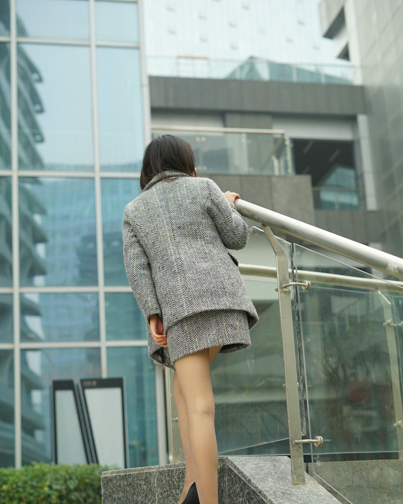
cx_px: 203
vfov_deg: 32.9
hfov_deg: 26.7
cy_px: 302
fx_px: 850
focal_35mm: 57
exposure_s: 1/160
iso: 100
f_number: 2.8
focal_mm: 50
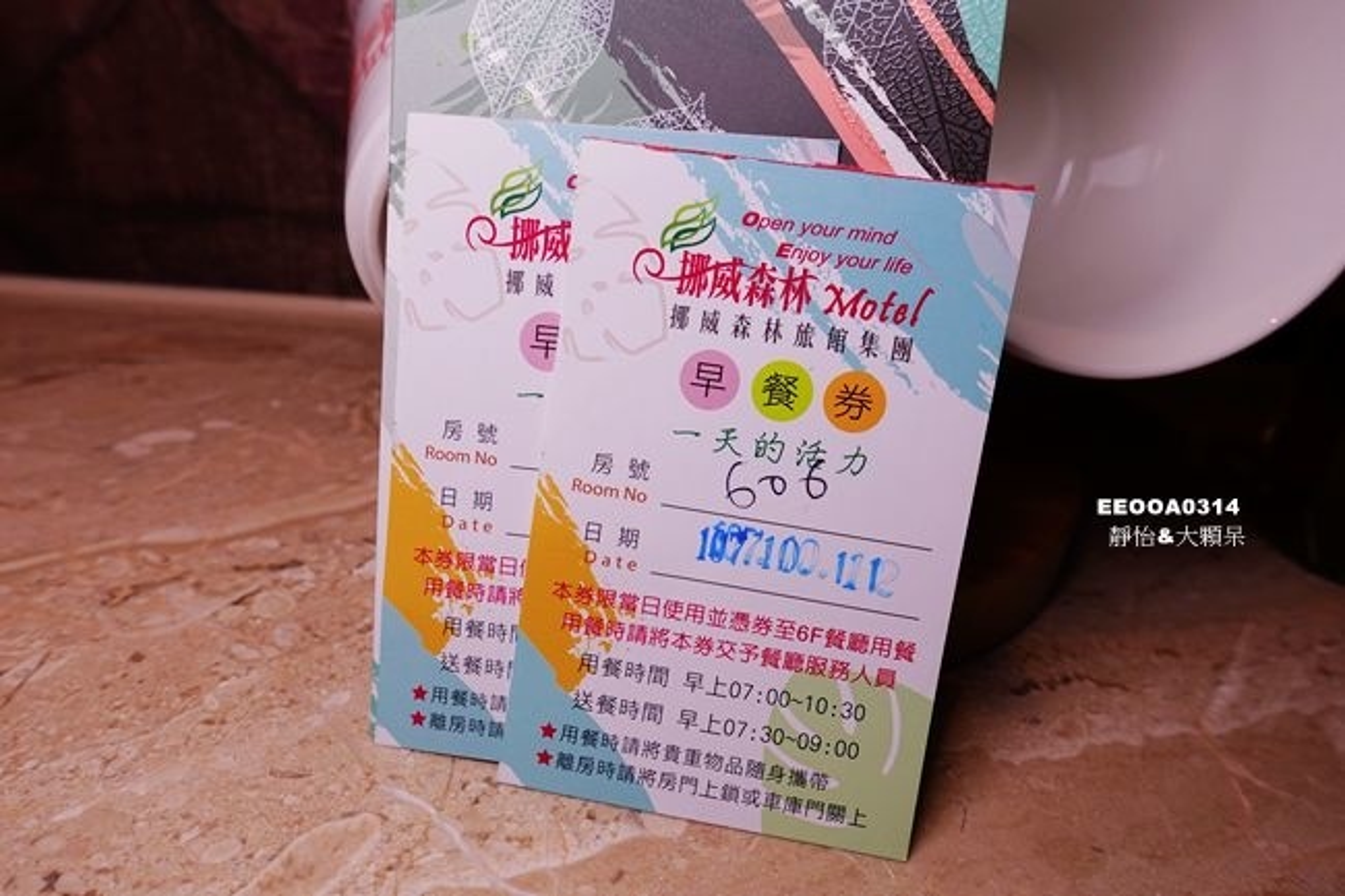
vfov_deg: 53.1
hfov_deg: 73.8
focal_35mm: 24
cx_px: 672
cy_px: 448
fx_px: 896
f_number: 4
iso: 125
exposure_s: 1/200
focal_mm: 8.8
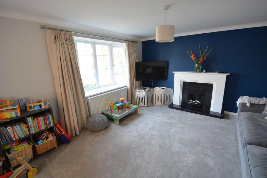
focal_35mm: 16
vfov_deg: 73.7
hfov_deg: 96.7
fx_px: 119
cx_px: 136
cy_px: 90
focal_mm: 10
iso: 400
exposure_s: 1/20
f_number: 8
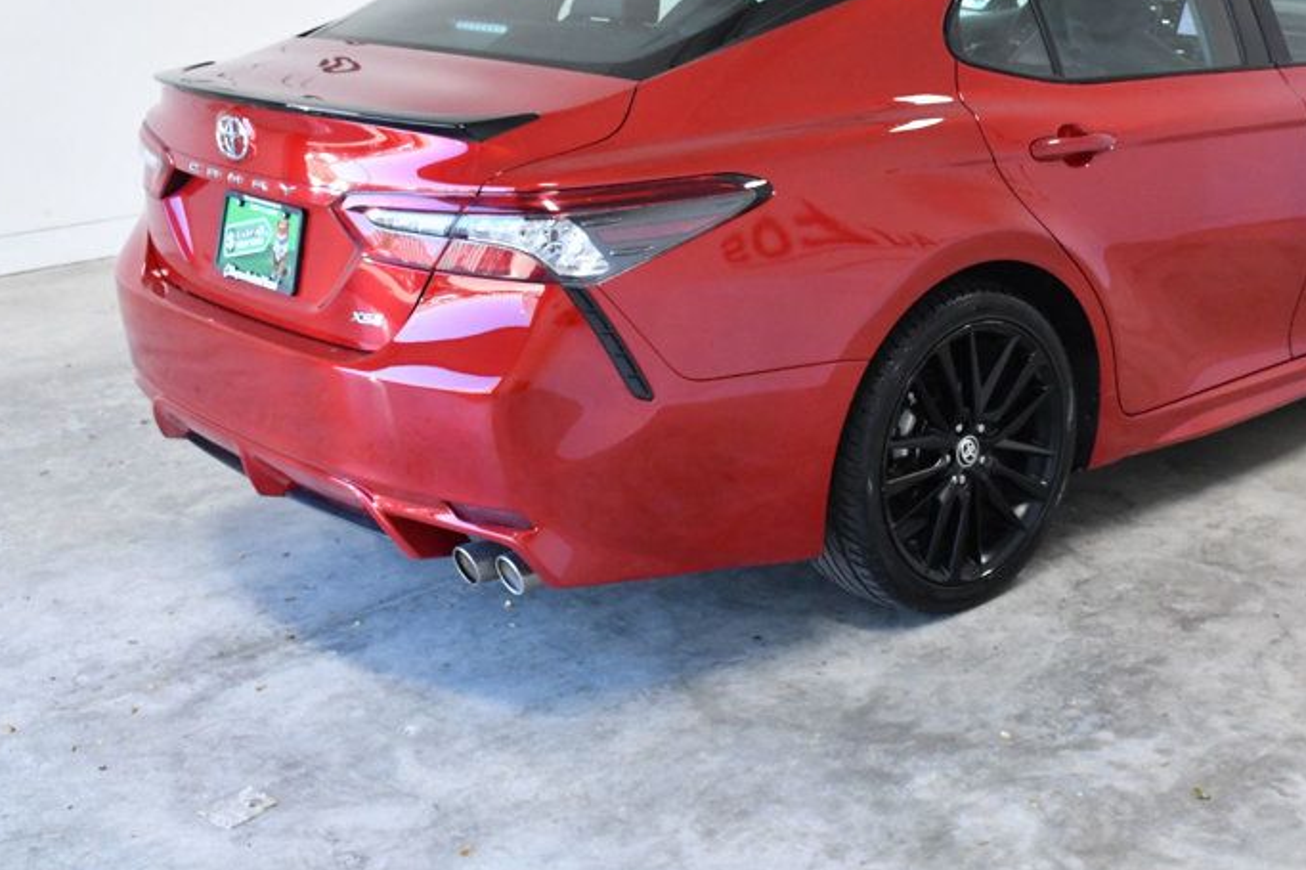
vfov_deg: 26.2
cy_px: 254
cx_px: 866
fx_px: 1850
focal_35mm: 51
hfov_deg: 38.5
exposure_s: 1/250
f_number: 8
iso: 2500
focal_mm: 23
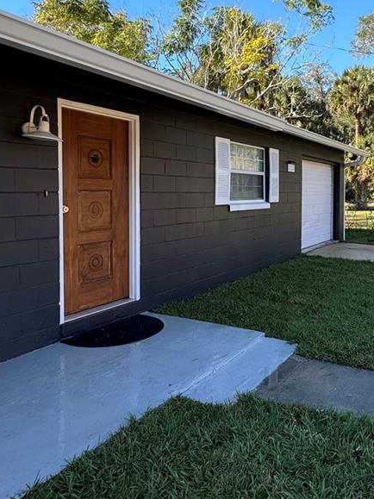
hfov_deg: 46.8
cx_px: 270
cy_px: 206
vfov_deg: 61.3
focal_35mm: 29
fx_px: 418
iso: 40
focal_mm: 2.22
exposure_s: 1/337
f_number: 2.2
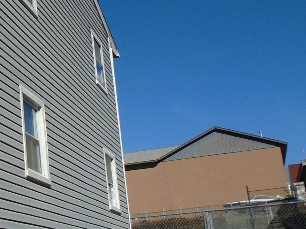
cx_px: 11
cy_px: 104
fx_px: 583
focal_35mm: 66
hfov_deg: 27.9
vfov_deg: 22.2
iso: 100
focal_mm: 4.6
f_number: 8
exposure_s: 1/400
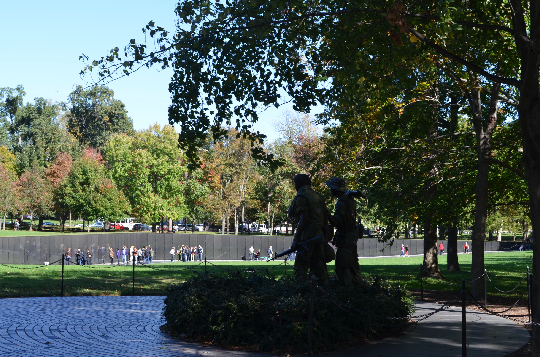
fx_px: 898
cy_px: 178
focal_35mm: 60
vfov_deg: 22.5
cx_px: 270
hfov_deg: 33.5
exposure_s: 1/200
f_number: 7.1
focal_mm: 40
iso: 200
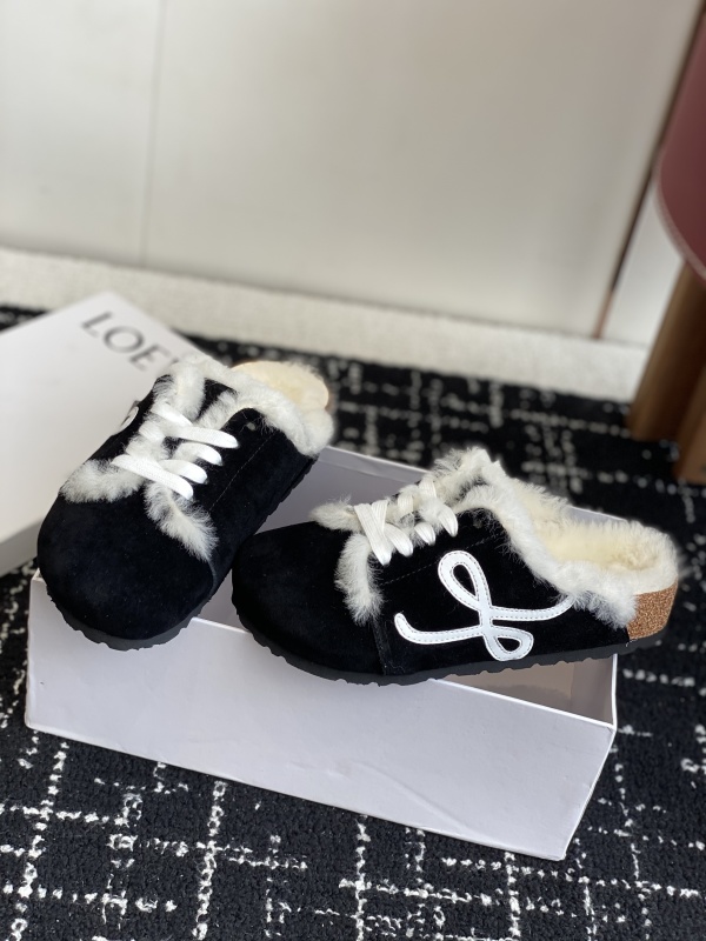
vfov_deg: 36.8
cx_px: 353
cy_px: 470
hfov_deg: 28.0
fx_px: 1414
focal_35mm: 52
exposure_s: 1/122
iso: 25
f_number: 2
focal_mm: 6
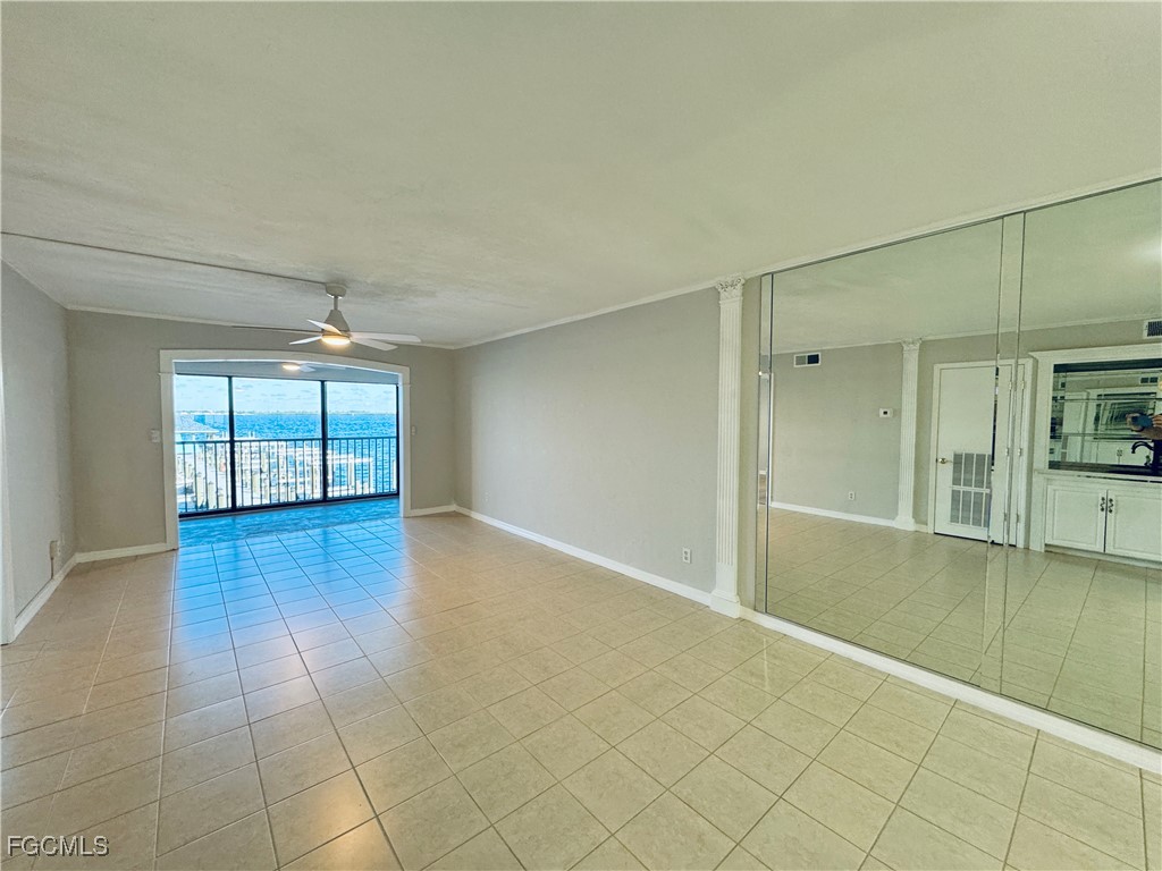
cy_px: 436
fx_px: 470
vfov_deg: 85.7
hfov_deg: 102.1
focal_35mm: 14
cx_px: 581
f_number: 2.2
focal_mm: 2.22
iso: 200
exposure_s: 1/120
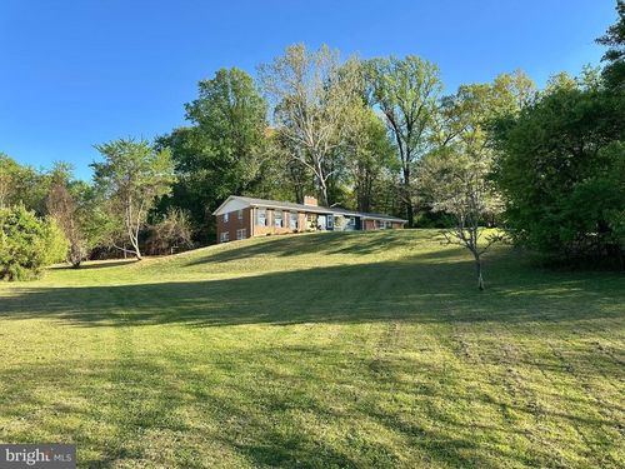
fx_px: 433
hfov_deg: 71.6
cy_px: 234
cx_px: 312
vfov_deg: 56.8
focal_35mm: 24
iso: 80
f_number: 1.78
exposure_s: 1/1304
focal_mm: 6.86
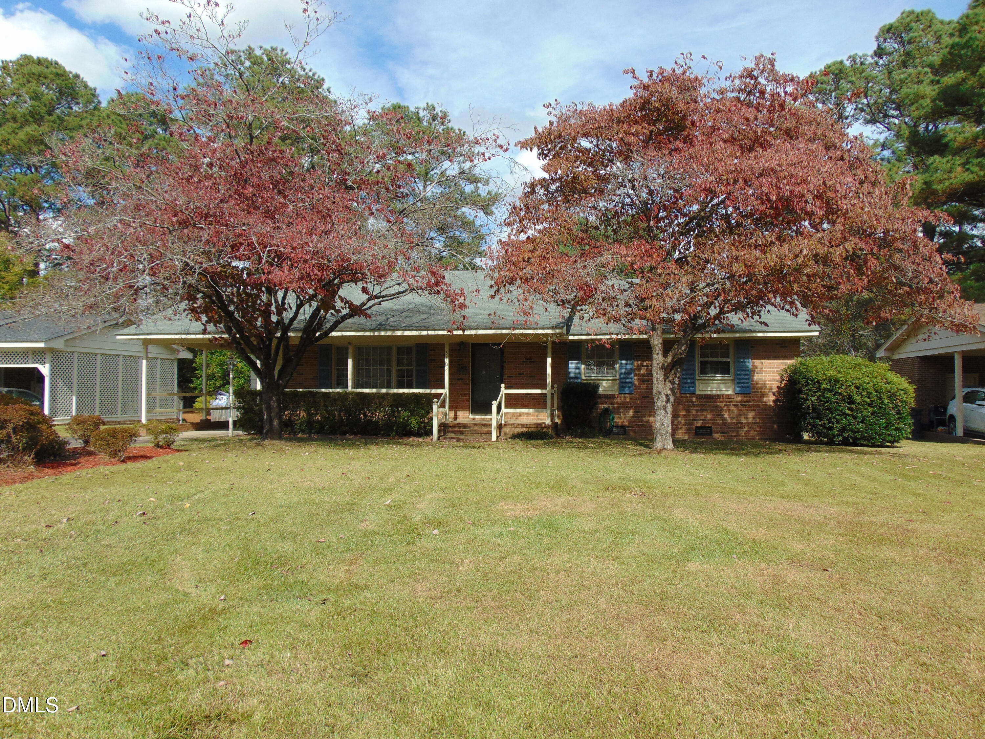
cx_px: 492
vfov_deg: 54.9
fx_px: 711
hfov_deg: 69.4
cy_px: 370
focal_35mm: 25
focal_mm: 4.5
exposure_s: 1/250
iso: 80
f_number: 7.7
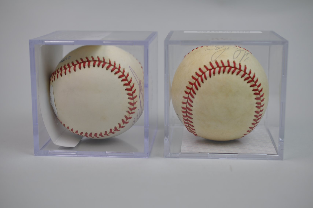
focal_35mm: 60
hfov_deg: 33.4
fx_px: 521
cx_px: 156
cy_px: 104
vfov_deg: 22.6
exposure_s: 1/60
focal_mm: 40
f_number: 4
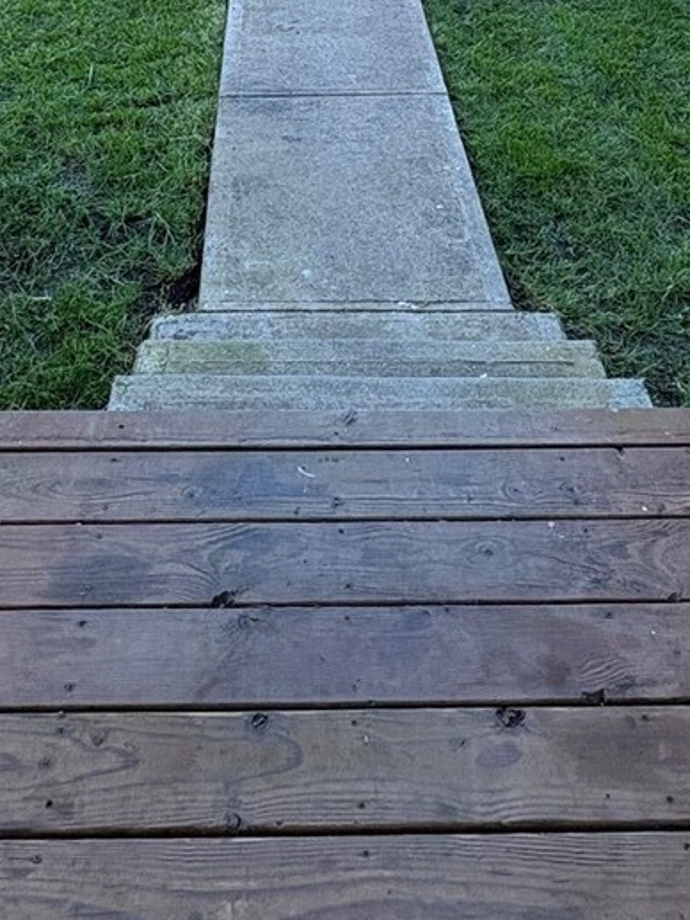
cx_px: 299
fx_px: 1036
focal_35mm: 39
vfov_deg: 38.6
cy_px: -117
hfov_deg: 36.8
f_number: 2.2
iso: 64
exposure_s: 1/176
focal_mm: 2.22
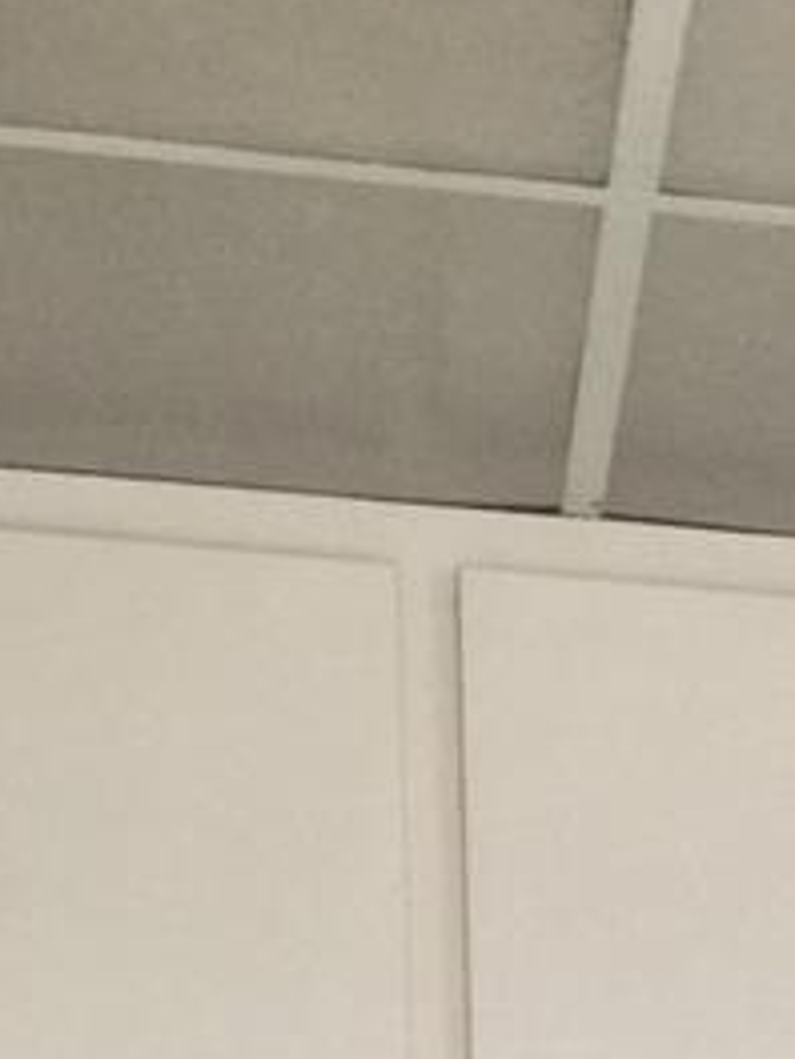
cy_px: 2351
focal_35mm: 132
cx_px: 1518
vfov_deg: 12.5
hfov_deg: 10.4
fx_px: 4042
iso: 50
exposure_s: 1/30
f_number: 2.2
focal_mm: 4.15
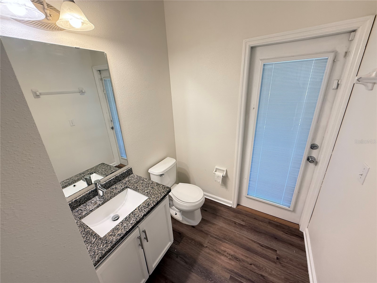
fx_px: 152
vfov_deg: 85.7
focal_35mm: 14
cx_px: 188
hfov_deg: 102.1
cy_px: 142
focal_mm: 2.22
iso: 250
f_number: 2.2
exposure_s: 1/60
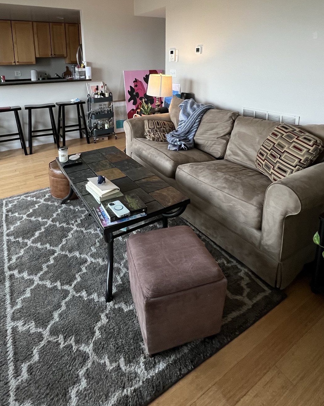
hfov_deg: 67.7
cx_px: 137
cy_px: 110
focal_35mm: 20
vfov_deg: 75.6
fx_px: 240
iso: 250
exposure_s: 1/120
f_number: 1.8
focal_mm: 1.57
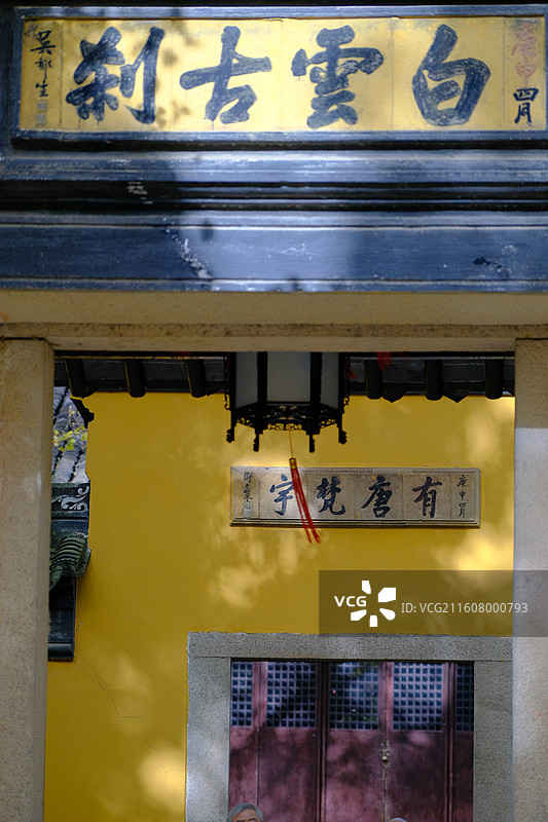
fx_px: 2992
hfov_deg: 10.5
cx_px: 274
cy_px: 411
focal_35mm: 131
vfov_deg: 15.7
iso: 320
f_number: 4.5
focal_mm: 87.5
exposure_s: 1/105
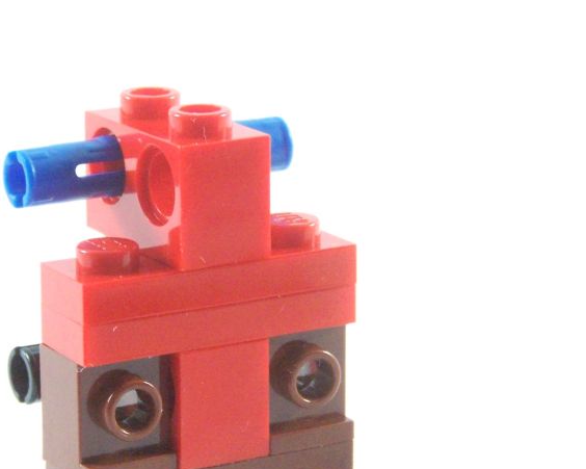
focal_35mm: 133
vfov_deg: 11.6
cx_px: 215
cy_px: 334
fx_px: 2306
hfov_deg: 14.5
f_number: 4
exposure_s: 1/60
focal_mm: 12.4
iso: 400
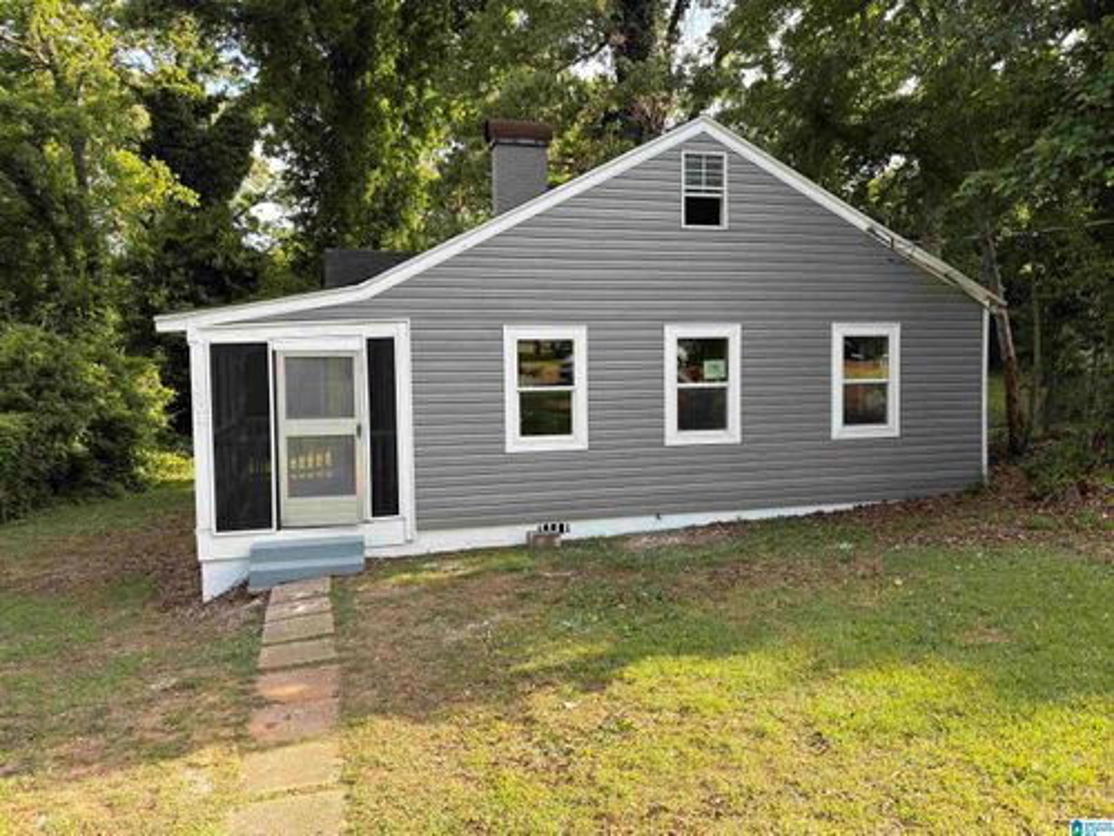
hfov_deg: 67.3
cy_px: 418
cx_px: 557
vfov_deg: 53.1
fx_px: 837
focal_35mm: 26
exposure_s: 1/566
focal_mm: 5.96
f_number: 1.6
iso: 50
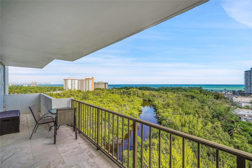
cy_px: 84
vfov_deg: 73.7
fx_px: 112
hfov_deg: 96.7
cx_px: 126
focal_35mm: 16
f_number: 8
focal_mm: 16
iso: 400
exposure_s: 1/1000
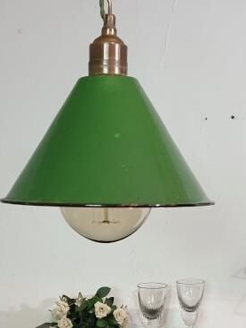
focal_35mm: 72
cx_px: 122
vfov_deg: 26.3
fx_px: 683
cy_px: 283
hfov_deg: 20.4
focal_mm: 4.3
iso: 320
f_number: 1.5
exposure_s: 1/33
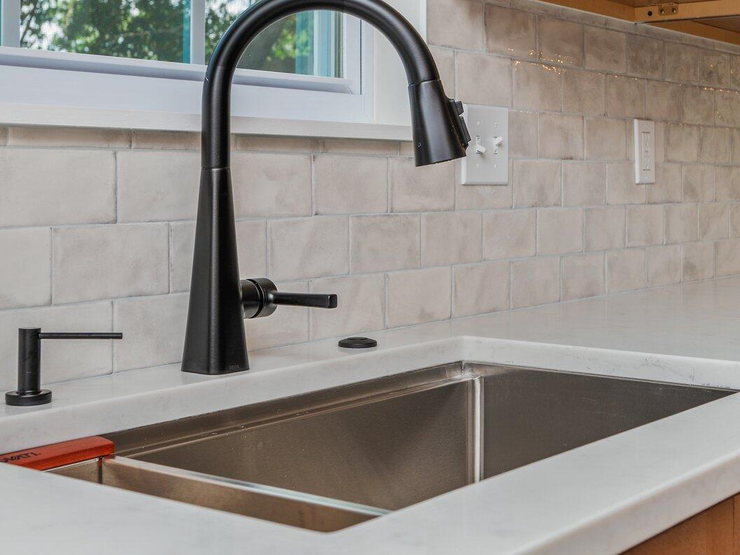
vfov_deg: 26.0
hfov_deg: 34.3
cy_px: 187
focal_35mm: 56
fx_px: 1197
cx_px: 426
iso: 200
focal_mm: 30
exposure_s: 1/50
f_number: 6.3
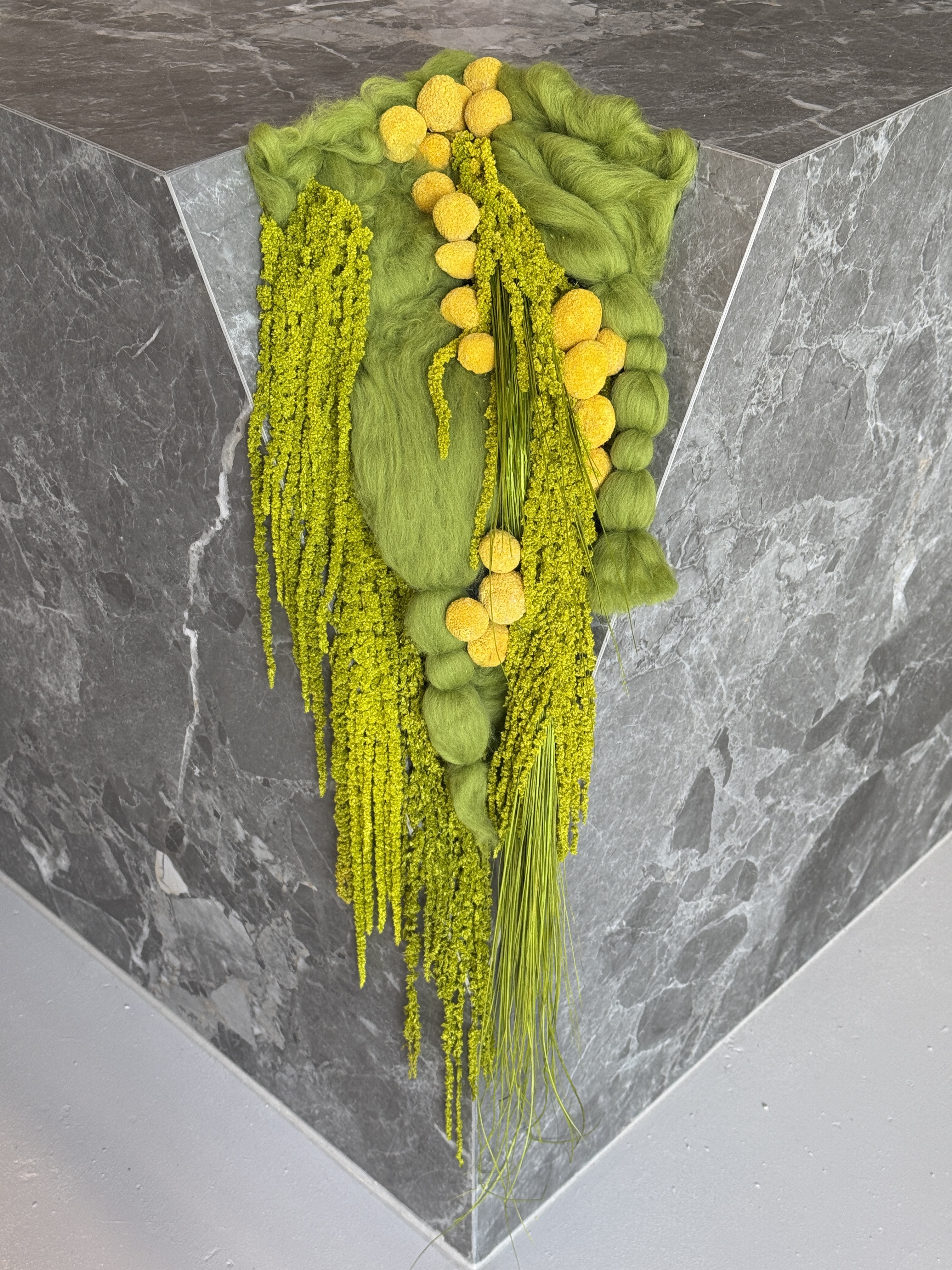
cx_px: 476
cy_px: 635
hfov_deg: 30.3
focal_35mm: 48
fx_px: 1760
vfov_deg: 39.7
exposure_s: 1/50
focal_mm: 6.76
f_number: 1.78
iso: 50
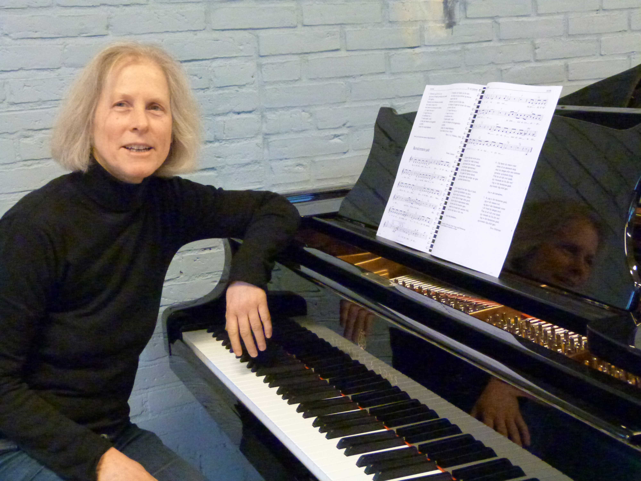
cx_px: 320
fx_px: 907
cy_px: 240
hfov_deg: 38.9
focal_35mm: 49
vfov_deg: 29.7
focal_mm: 8.7
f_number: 3.2
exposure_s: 1/60
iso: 1600
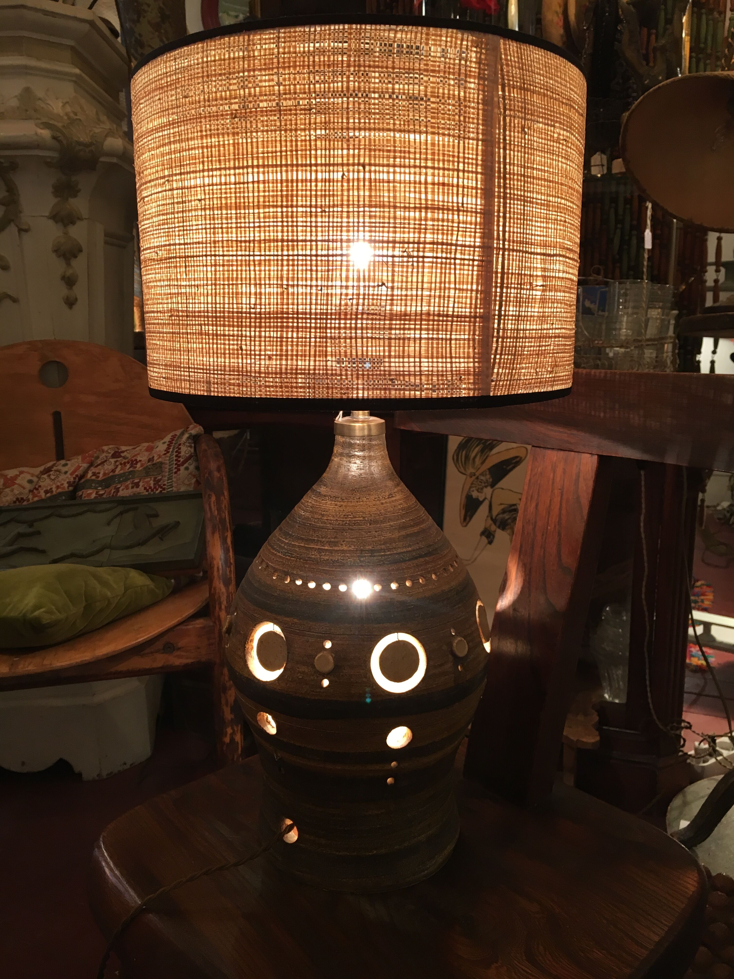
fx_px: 820
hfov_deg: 48.2
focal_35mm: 29
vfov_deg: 61.7
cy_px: 490
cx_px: 367
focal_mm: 4.15
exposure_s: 1/33
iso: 80
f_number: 2.2
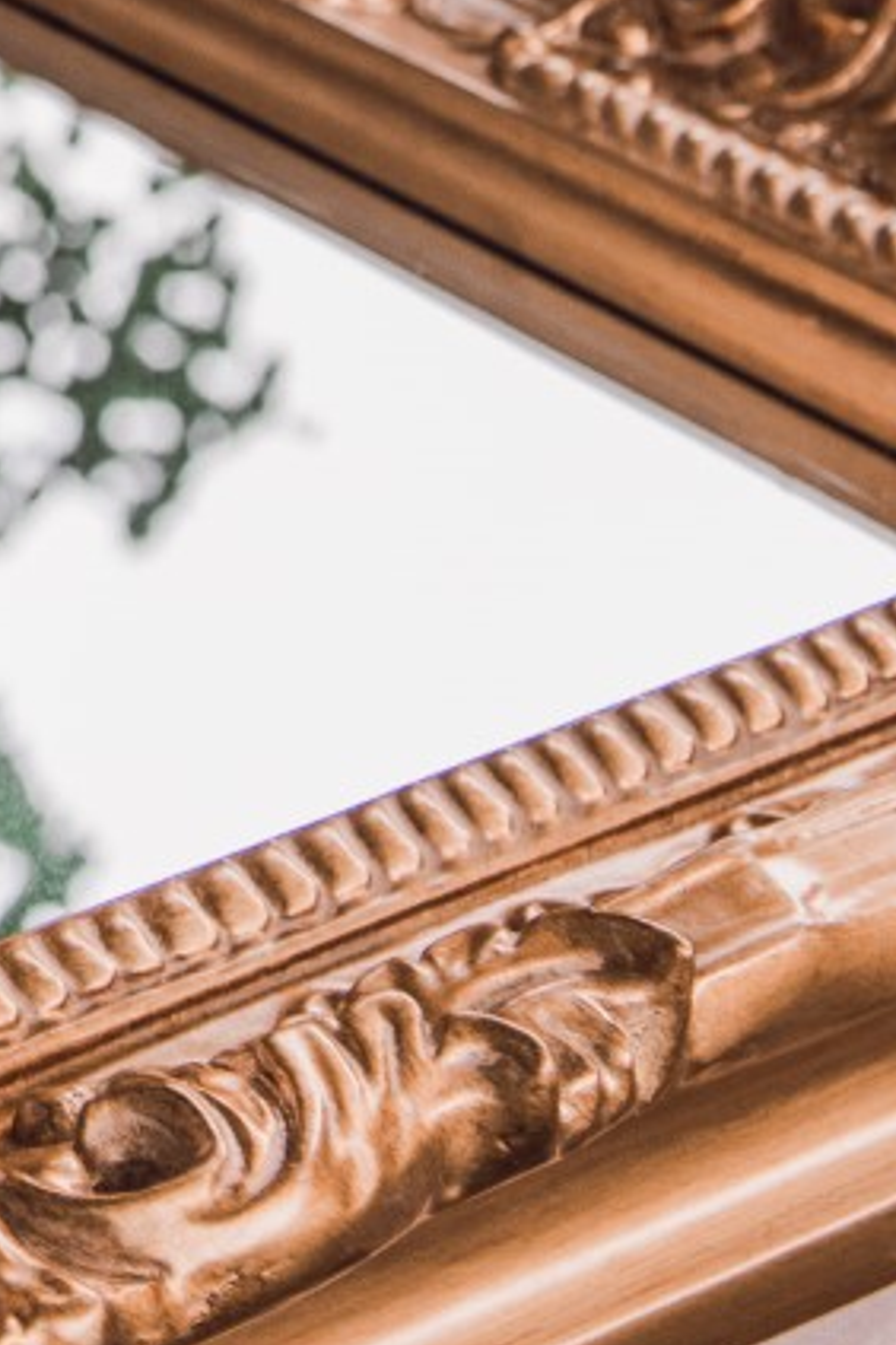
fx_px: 6570
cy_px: -1027
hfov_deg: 7.3
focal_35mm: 176
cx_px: -1338
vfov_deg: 11.0
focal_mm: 31
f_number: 4.5
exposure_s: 1/200
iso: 320
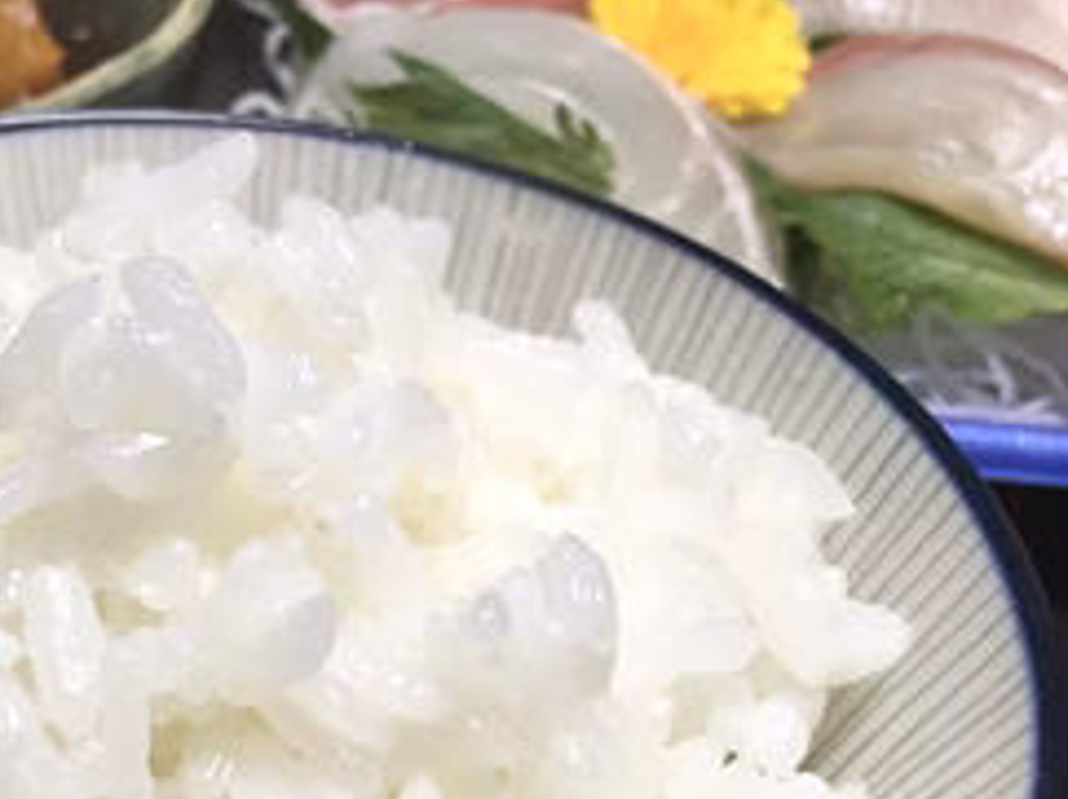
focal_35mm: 48
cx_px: 212
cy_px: 556
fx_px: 1479
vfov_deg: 29.9
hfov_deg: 38.2
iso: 32
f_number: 2.2
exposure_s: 1/30
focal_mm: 4.15
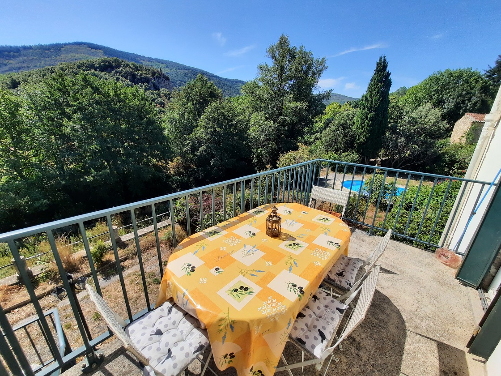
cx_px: 250
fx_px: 188
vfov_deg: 89.9
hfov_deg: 106.2
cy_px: 188
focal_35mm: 13
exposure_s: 1/1984
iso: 40
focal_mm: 1.74
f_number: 2.2
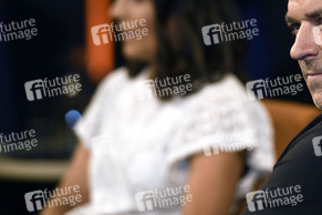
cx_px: 245
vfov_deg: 4.4
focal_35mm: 310
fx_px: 2773
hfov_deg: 6.6
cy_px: 60
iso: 1000
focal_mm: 200
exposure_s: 1/250
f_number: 4
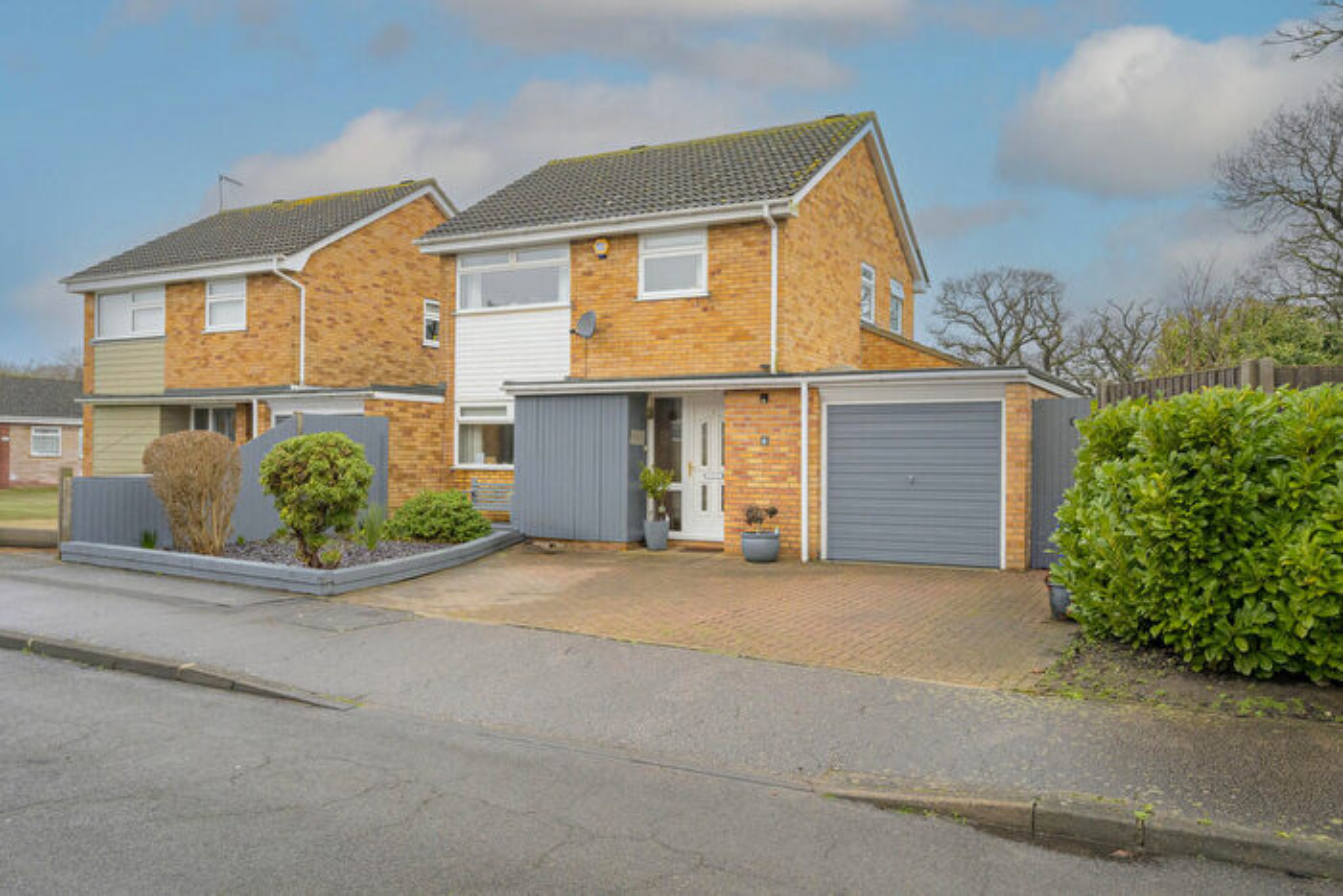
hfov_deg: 70.4
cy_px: 448
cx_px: 672
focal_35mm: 26
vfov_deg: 50.4
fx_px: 951
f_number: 10
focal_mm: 25.5
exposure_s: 1/200
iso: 3200
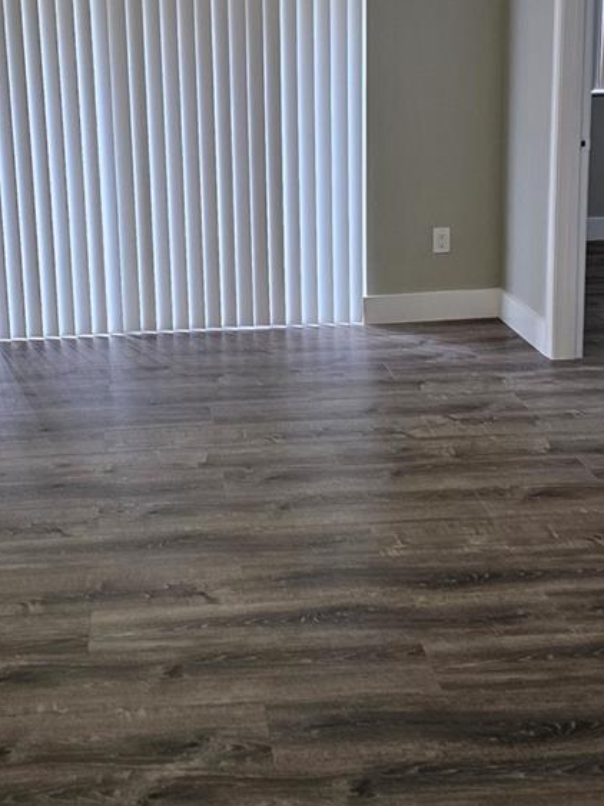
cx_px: 187
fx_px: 1140
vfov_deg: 38.2
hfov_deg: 29.4
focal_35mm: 49
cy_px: 236
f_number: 1.7
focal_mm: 6.3
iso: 100
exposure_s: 1/120
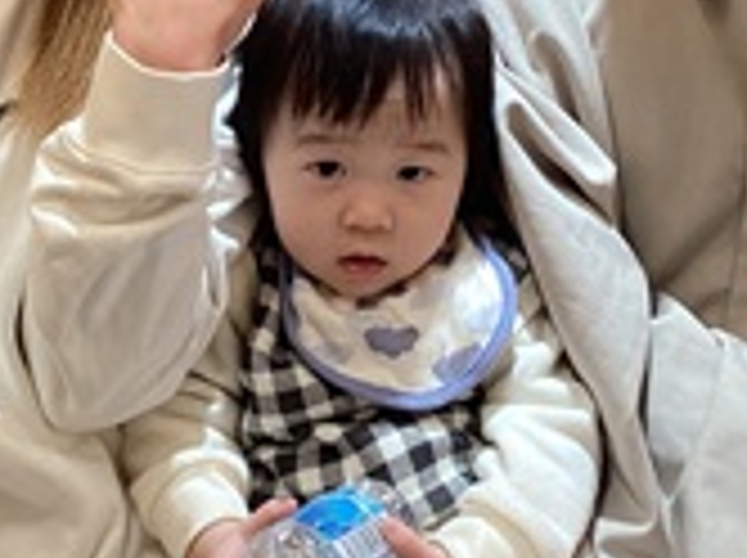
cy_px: -70
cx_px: 324
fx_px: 1810
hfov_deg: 23.3
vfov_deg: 16.9
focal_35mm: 84
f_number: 2.4
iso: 64
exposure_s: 1/60
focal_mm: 3.3
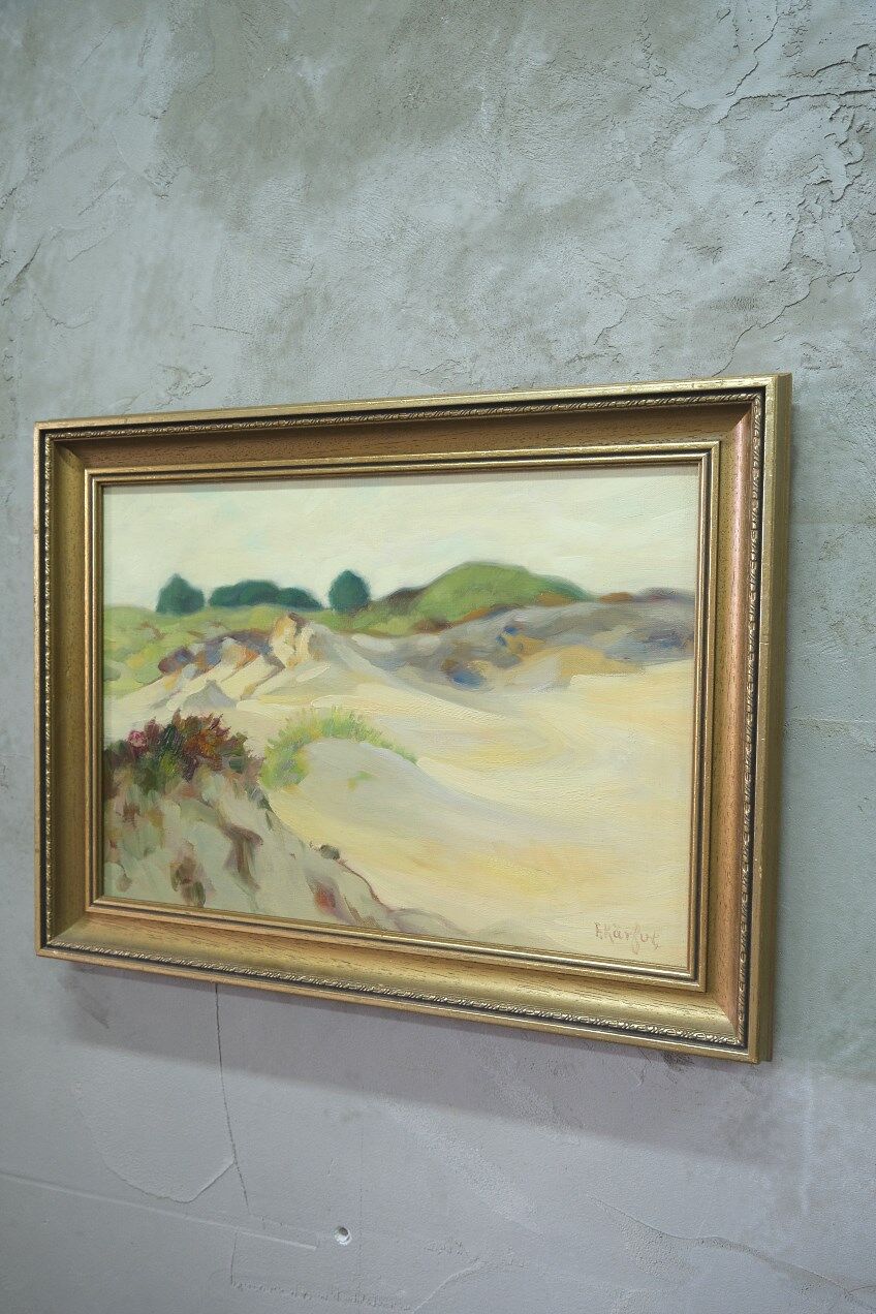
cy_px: 657
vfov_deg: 63.7
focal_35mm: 29
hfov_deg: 45.0
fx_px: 1058
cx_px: 438
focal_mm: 19.2
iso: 640
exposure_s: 1/27
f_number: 4
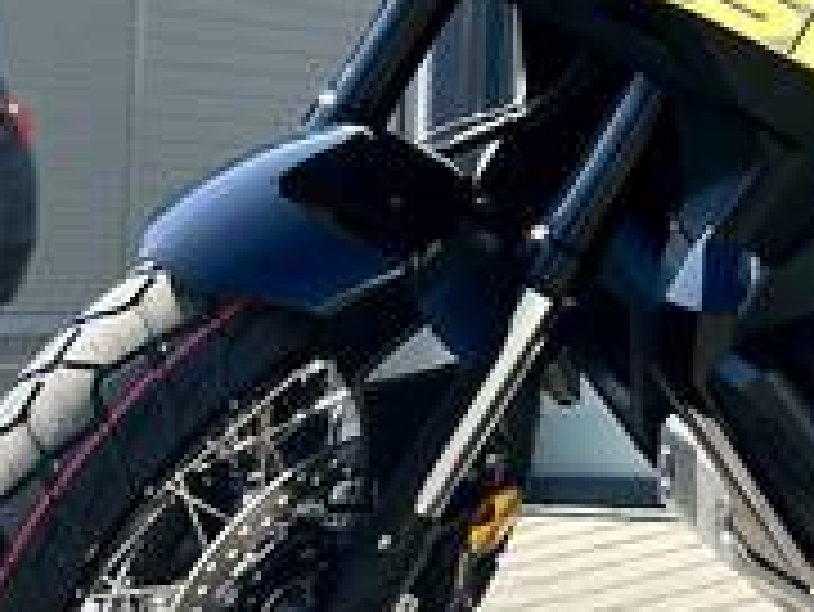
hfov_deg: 11.3
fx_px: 4000
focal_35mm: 170
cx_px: 1097
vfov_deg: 8.7
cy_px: -50
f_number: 1.78
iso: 80
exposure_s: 1/1667
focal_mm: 6.86
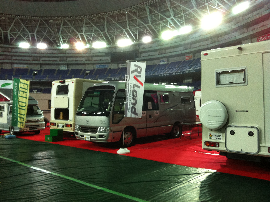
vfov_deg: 40.6
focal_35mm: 35
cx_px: 135
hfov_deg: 52.7
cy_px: 101
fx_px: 273
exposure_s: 1/17
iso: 160
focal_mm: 3.85
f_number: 2.8
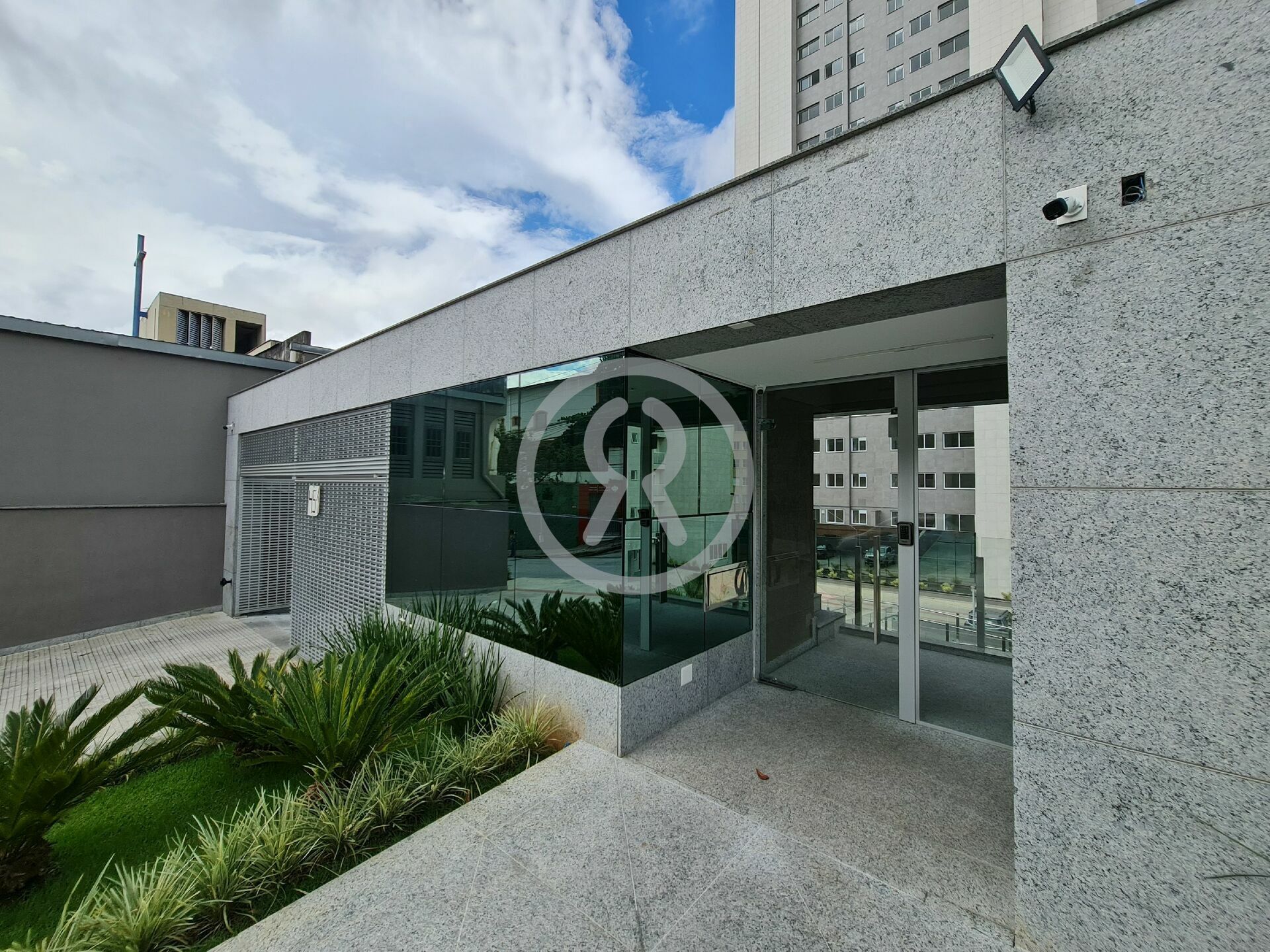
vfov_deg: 89.9
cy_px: 476
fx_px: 477
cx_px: 635
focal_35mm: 13
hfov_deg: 106.2
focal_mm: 2.2
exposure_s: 1/1700
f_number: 2.2
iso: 64
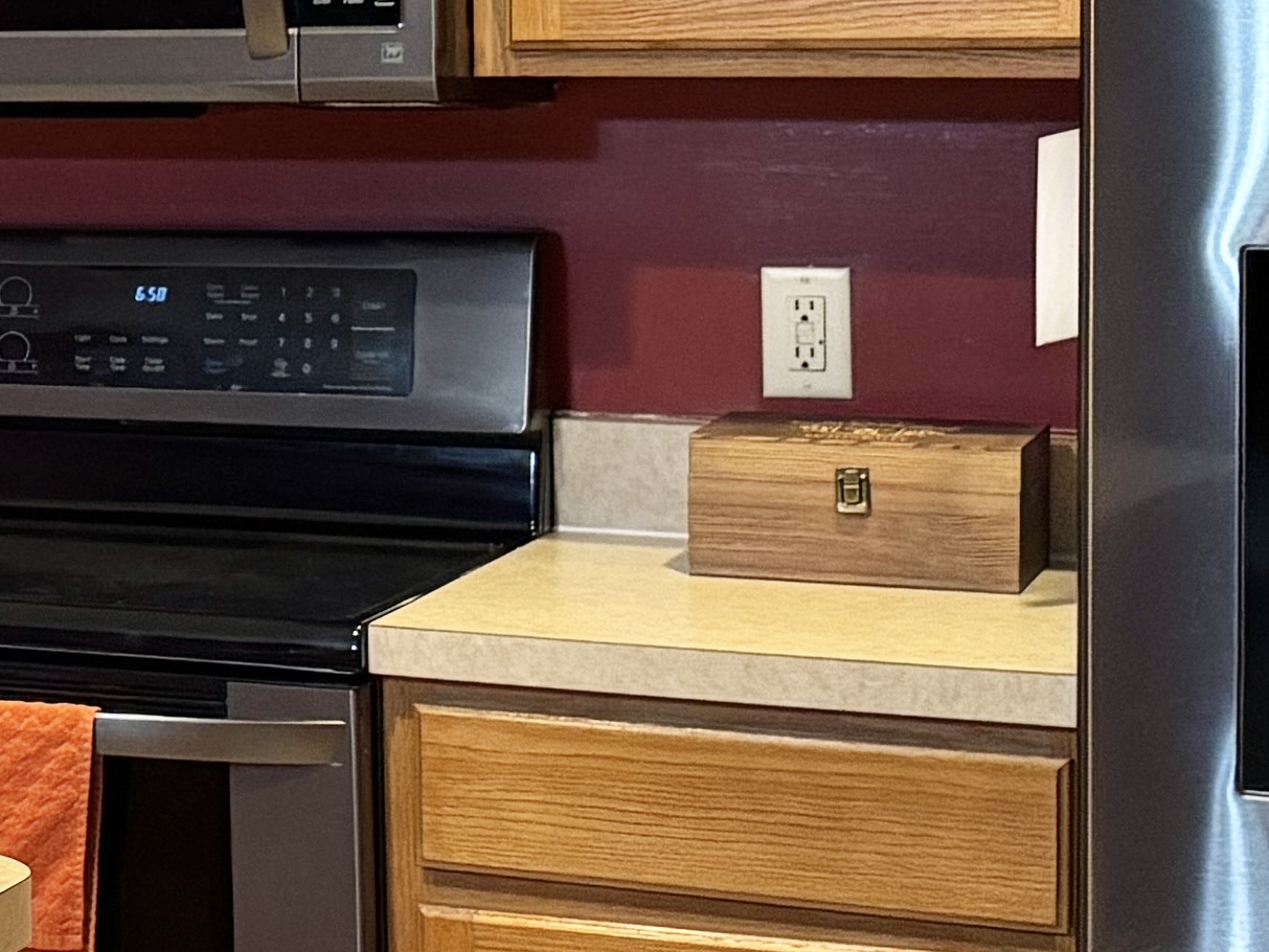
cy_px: 114
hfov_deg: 15.3
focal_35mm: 113
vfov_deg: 13.0
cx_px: -920
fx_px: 4143
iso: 500
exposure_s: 1/60
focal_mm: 6.76
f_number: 1.78
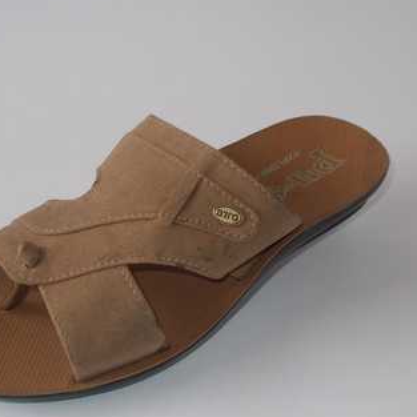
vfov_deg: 31.1
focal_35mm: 55
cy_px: 207
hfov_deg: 30.9
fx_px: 750
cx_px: 147
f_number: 3.9
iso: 200
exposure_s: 1/30
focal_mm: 6.9
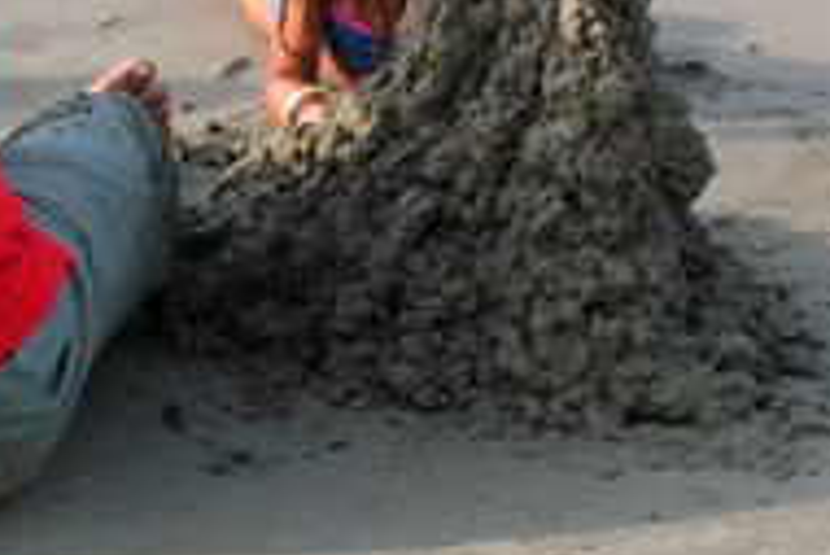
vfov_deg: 6.6
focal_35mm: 208
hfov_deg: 9.9
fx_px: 4799
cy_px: 37
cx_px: 135
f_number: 5.6
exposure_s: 1/100
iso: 50
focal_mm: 12.7
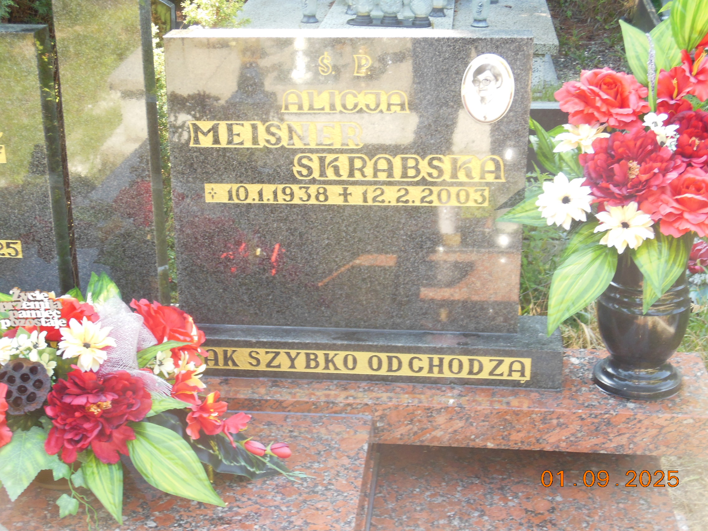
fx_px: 1166
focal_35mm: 57
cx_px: 354
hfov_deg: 33.8
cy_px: 266
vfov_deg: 25.7
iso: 200
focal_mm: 10.2
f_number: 4.1
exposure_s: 1/60
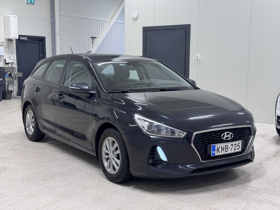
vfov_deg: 30.3
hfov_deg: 39.7
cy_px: 105
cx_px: 140
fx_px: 388
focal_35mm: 48
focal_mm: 6.76
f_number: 1.78
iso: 80
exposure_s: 1/67
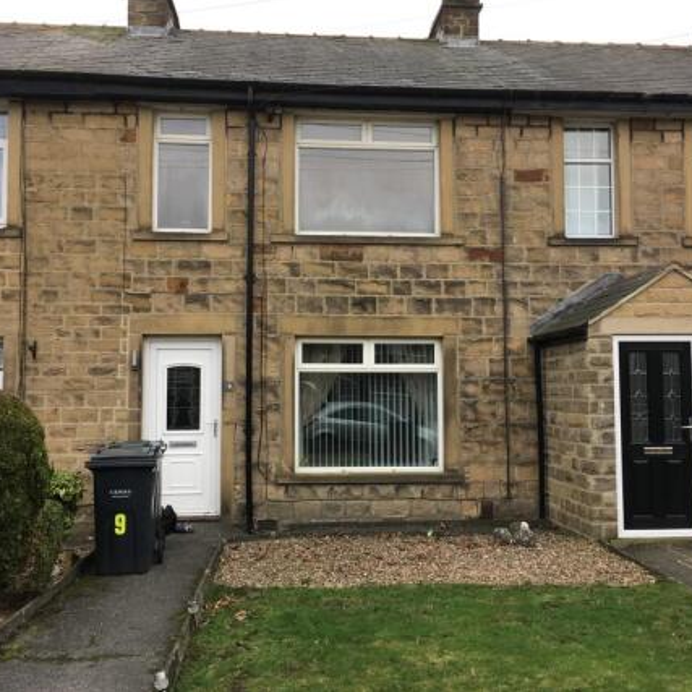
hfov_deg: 47.2
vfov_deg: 47.2
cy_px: 341
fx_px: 792
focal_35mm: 35
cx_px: 354
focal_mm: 4.15
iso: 40
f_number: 2.2
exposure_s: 1/100
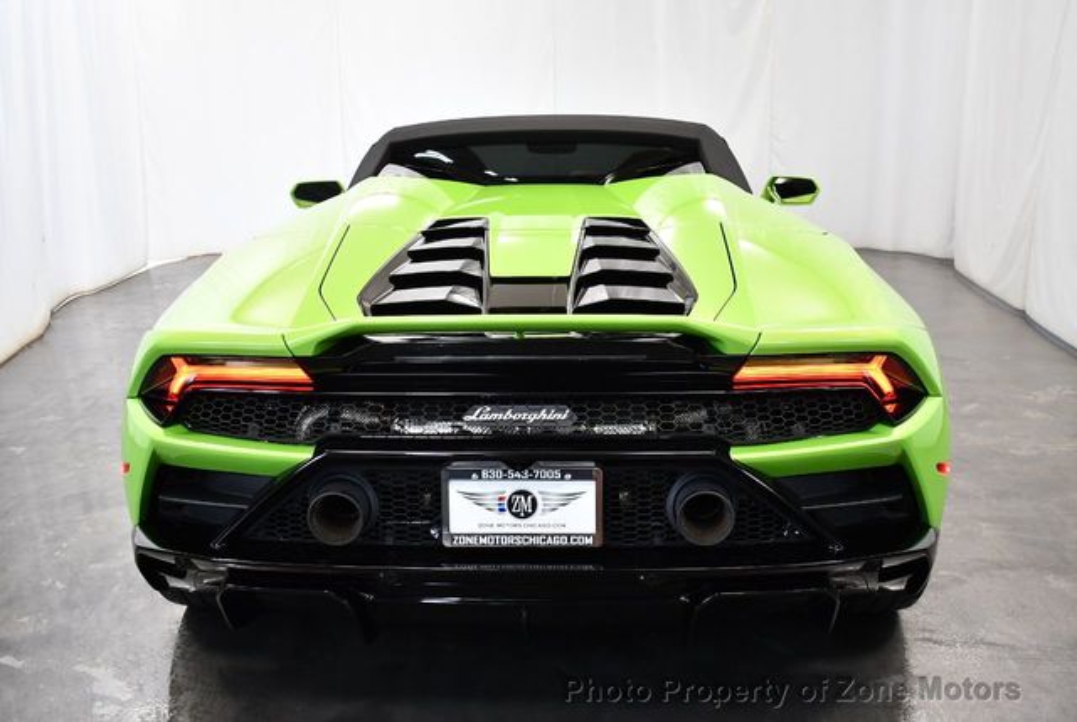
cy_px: 361
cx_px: 538
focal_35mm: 36
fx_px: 1079
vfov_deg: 37.0
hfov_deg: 53.1
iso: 1000
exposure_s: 1/125
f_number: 3.5
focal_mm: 18
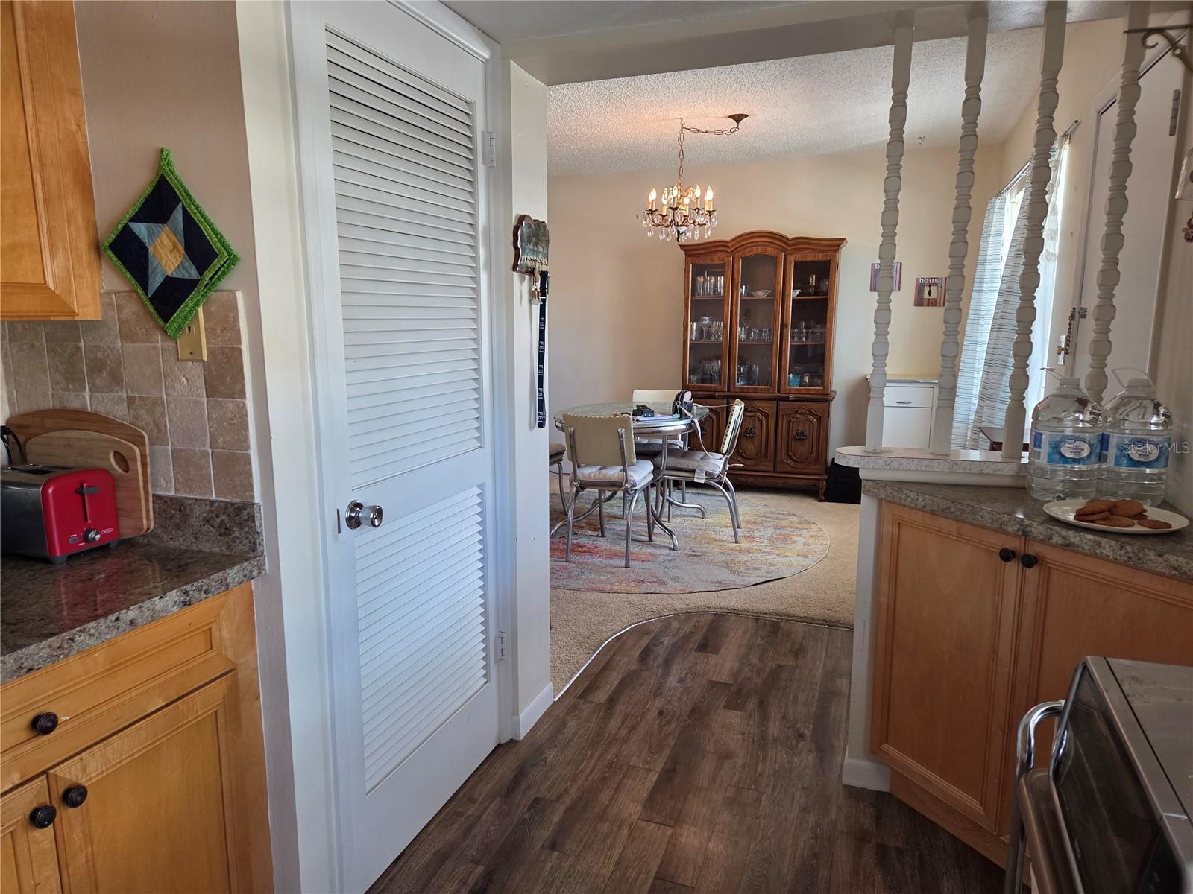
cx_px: 596
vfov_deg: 58.9
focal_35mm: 23
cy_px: 447
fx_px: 793
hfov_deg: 73.9
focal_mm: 5.4
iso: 160
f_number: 1.8
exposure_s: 1/120
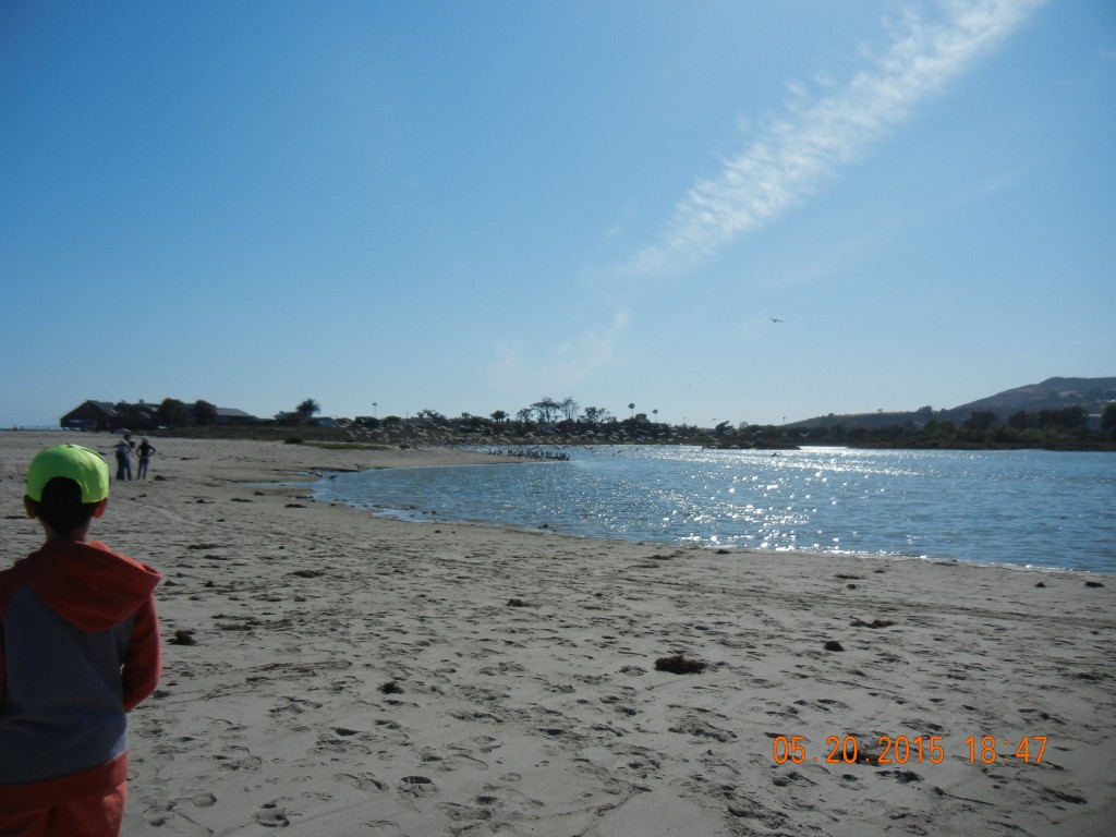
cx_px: 558
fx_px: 967
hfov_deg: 60.0
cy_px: 418
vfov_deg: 46.8
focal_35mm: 30
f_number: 7
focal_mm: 5.4
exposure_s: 1/1366
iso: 160
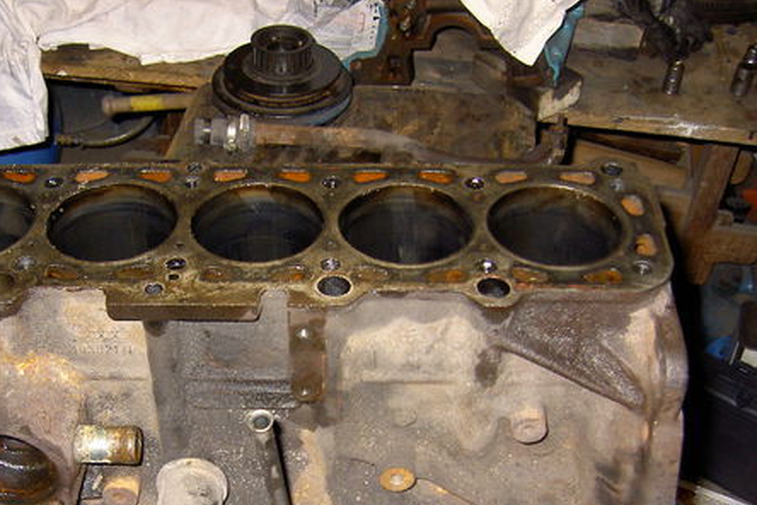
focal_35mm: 51
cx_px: 295
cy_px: 408
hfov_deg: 38.7
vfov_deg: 26.0
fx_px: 1072
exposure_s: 1/60
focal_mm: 5.6
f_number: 2.8
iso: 100
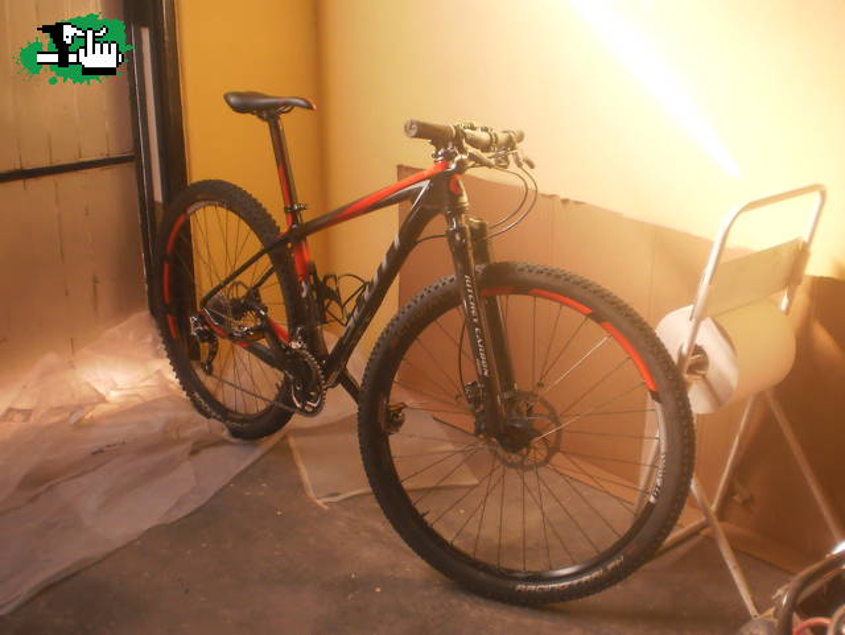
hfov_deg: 44.8
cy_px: 318
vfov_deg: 34.4
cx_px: 422
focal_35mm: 42
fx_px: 1026
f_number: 3.5
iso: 400
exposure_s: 1/80
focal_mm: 7.4
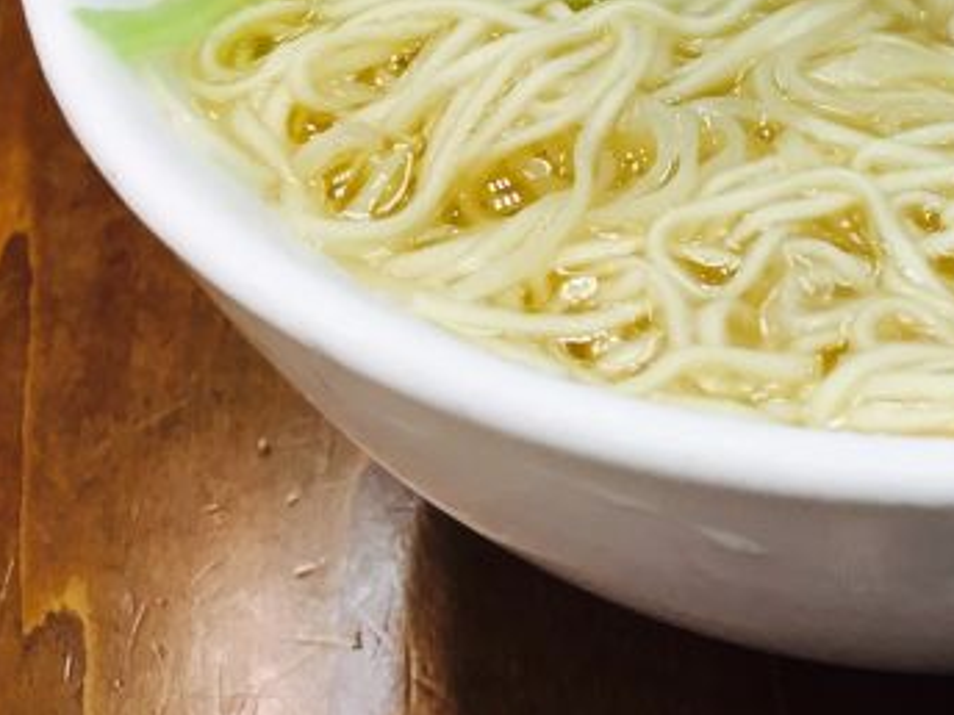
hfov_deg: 30.5
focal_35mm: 59
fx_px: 1626
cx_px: 940
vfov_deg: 23.8
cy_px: 7
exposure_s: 1/33
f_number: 2.2
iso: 32
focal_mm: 4.15
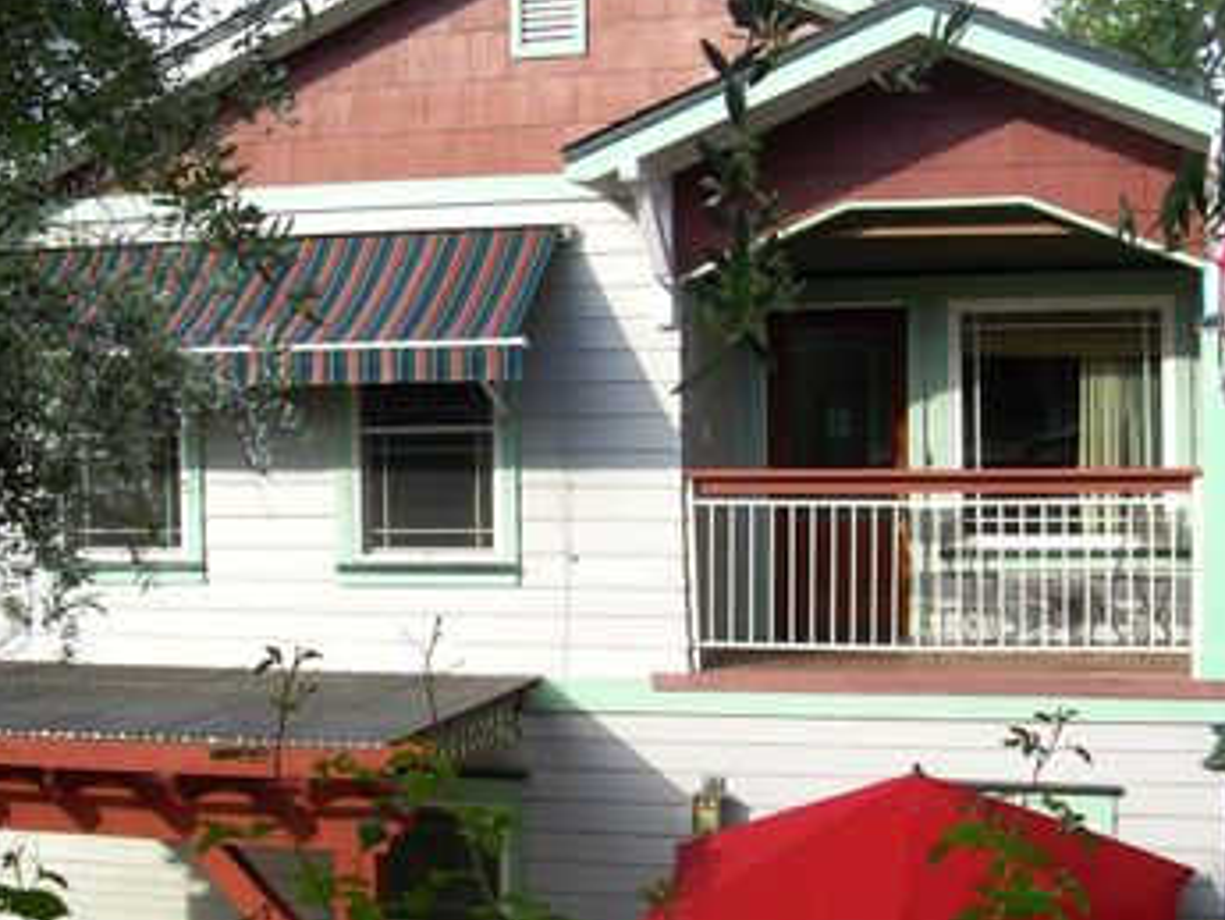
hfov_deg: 34.9
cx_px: 643
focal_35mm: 55
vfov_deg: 26.6
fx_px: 1947
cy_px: 506
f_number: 4.6
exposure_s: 1/149
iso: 50
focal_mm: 6.3
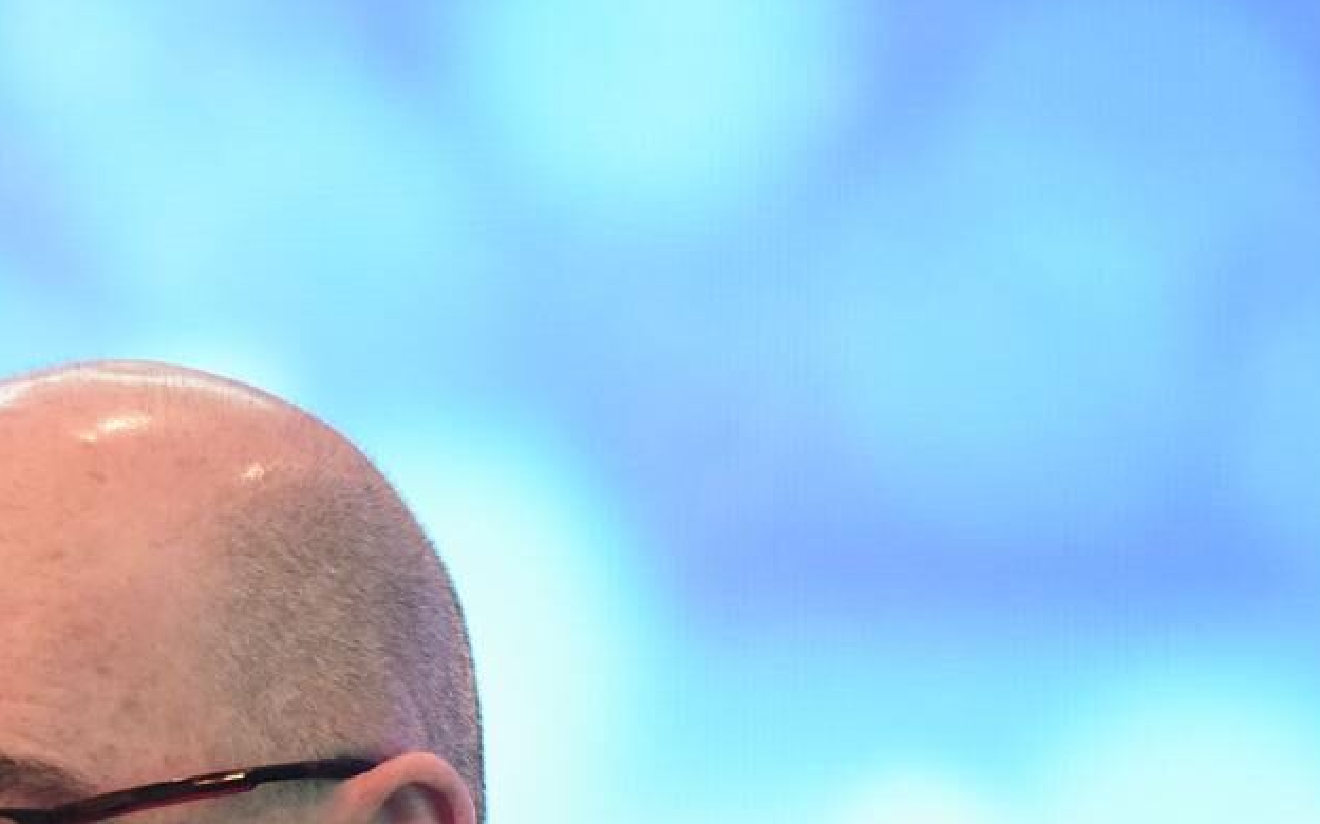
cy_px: 1032
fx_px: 18734
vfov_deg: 2.5
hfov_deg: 4.0
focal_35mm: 521
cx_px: -72
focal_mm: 200
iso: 2500
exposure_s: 1/160
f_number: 2.8
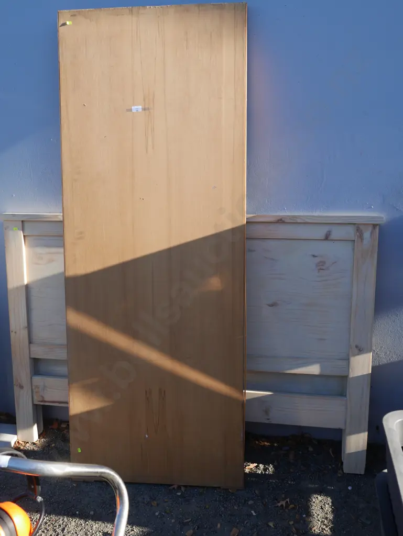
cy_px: 268
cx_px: 202
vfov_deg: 53.9
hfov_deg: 41.8
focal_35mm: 34
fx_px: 527
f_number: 5.6
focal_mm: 17
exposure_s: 1/250
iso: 200
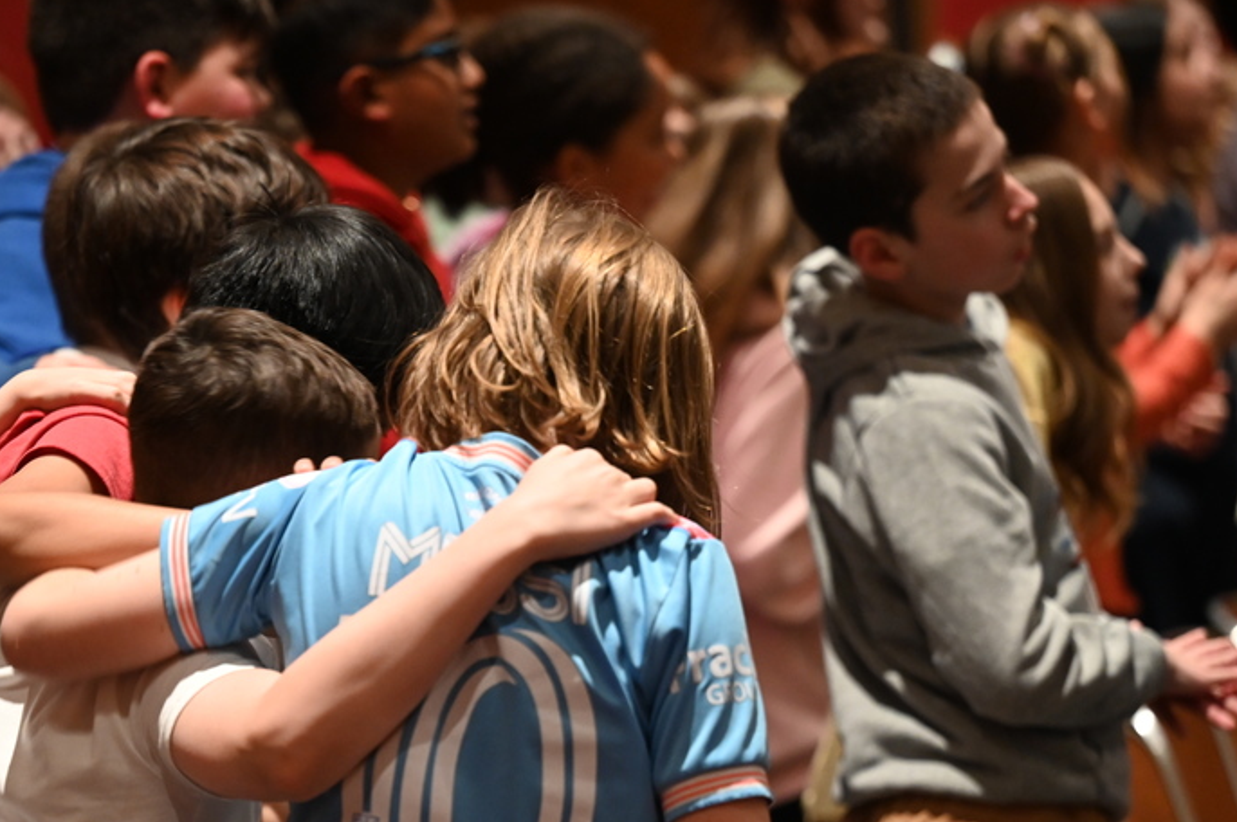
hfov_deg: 10.6
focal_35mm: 194
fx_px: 6660
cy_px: 605
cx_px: 424
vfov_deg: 7.1
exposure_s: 1/100
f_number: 2.8
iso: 3200
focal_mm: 130
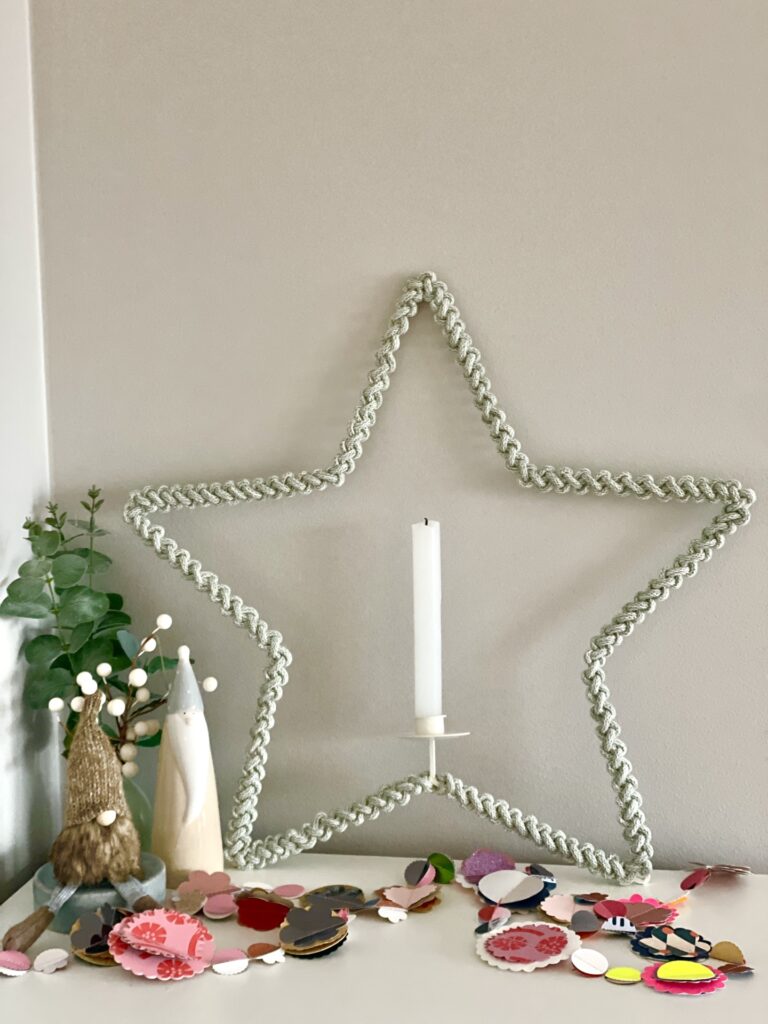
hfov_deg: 28.0
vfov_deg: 36.8
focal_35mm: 52
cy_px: 512
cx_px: 384
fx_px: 1538
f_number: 2
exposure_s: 1/20
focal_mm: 6
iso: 500
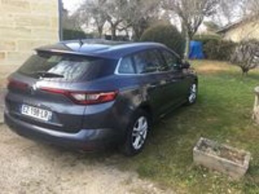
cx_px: 130
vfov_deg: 45.4
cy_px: 97
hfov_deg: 58.4
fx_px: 232
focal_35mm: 31
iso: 25
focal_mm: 3.3
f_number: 2.4
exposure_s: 1/149
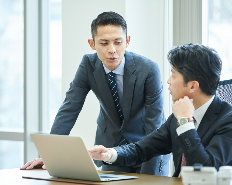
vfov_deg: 8.5
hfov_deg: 10.7
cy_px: 93
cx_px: 111
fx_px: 1243
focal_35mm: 181
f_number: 2.8
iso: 500
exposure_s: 1/320
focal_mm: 160
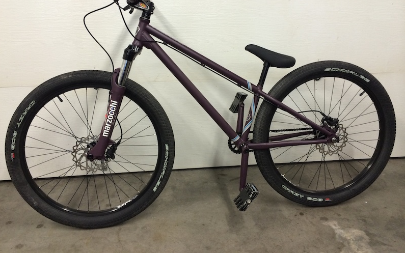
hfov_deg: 59.7
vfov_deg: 39.3
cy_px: 104
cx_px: 202
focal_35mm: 32
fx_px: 353
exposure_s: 1/30
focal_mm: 4.12
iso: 125
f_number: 2.2
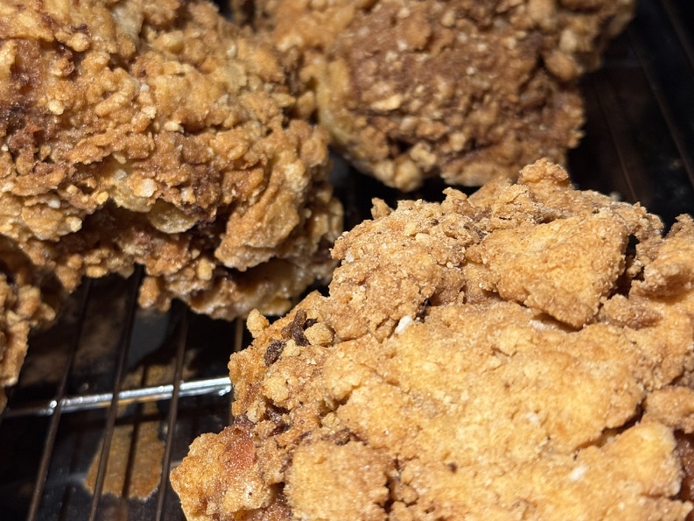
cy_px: 223
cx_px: 259
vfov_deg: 23.6
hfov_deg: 31.1
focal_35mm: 62
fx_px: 1243
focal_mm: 6.76
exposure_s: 1/60
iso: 200
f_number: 1.78
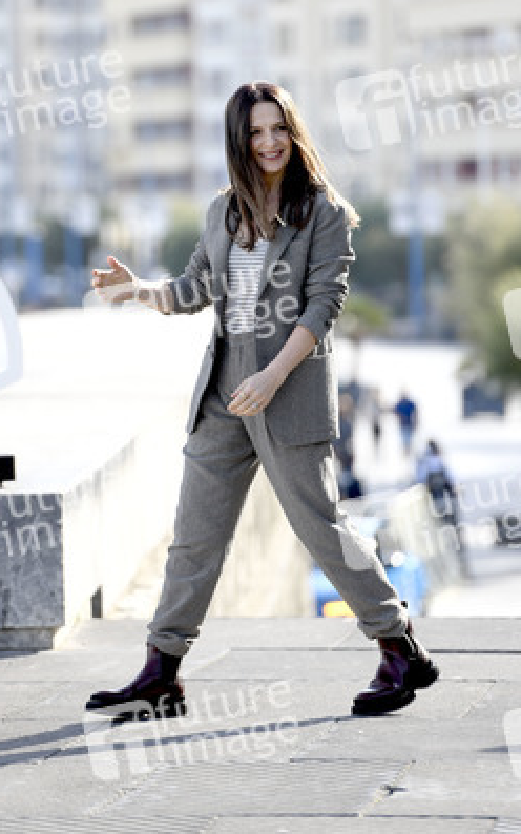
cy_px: 416
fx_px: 4659
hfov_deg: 6.4
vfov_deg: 10.2
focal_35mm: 205
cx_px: 252
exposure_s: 1/1600
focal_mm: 200
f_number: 4
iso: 400
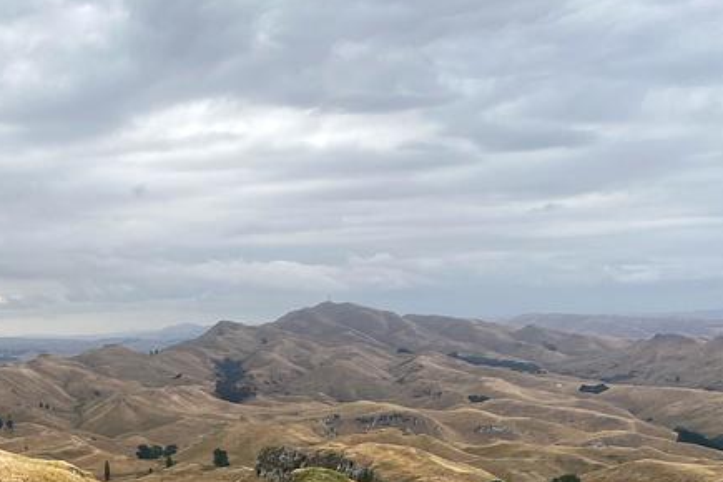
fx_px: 1165
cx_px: -6
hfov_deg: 31.7
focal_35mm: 58
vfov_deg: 22.5
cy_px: 484
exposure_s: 1/190
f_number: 1.8
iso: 32
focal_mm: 4.25
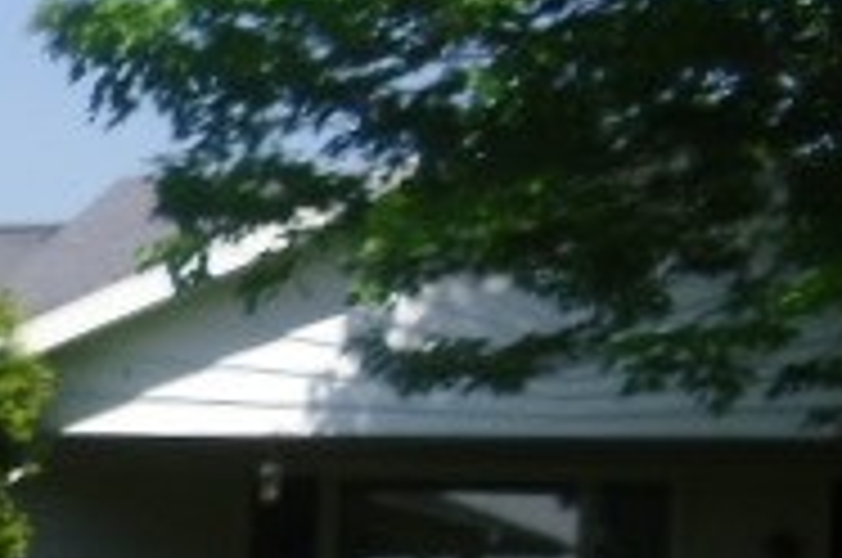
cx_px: -729
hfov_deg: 10.8
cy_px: 824
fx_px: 4133
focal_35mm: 177
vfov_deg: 7.6
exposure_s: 1/756
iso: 80
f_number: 3.3
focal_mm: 5.6
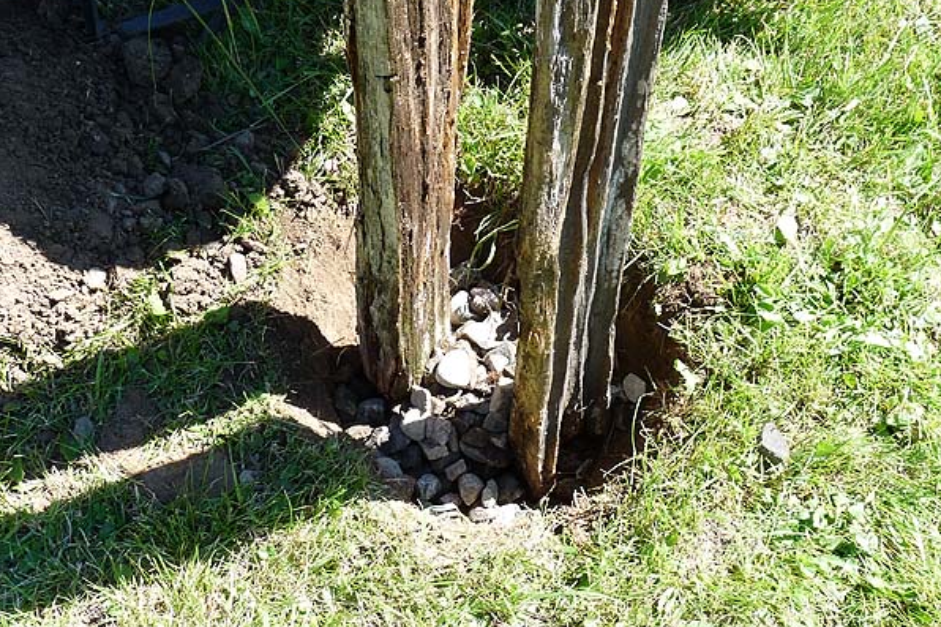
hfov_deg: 44.5
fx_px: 1150
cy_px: 335
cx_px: 470
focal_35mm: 44
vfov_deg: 30.5
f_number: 4
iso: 100
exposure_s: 1/160
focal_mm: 4.8
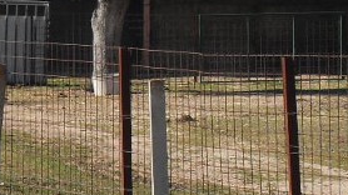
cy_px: 5
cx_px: 60
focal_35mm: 348
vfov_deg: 3.5
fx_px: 3209
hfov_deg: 6.2
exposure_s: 1/250
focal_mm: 18.1
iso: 80
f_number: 5.2
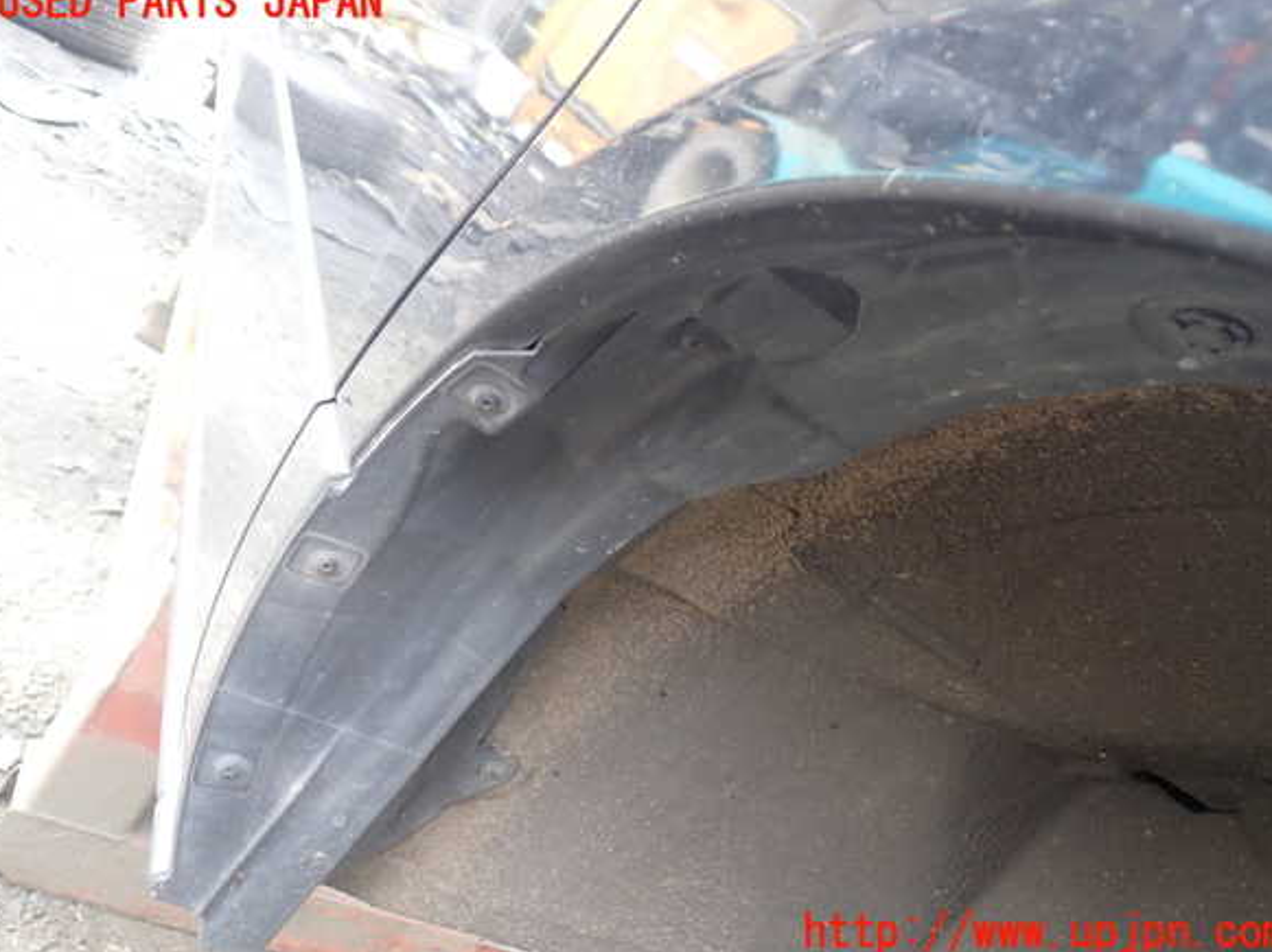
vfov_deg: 45.4
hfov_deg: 58.4
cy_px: 468
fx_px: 1138
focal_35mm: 31
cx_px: 641
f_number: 2.3
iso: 160
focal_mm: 5.4
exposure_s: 1/60
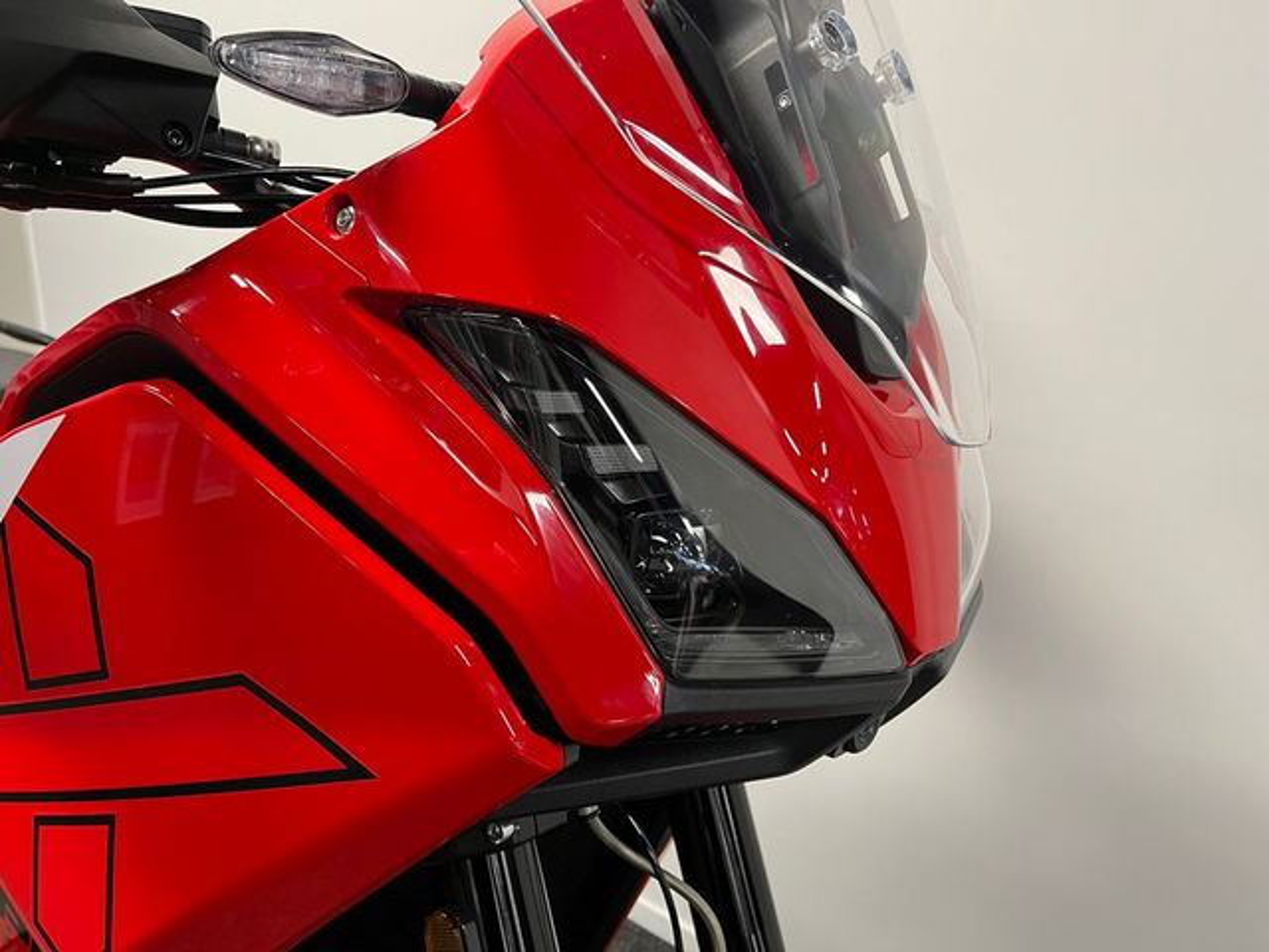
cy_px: 476
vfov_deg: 53.1
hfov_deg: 67.3
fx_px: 953
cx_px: 634
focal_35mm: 26
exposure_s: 1/50
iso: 200
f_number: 1.6
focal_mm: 5.1
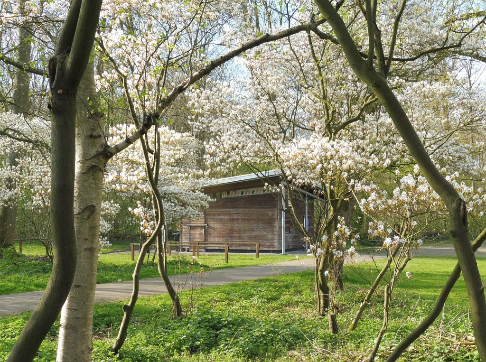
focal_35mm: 51
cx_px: 243
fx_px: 714
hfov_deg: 37.6
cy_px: 181
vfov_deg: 28.4
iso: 100
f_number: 5
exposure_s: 1/100
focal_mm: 9
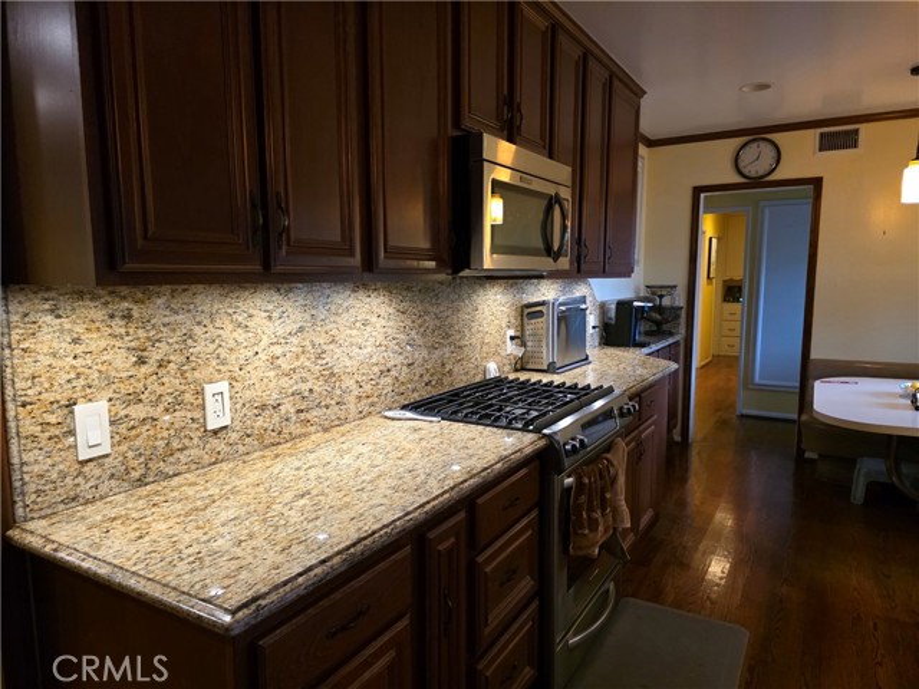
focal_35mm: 23
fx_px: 611
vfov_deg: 58.9
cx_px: 460
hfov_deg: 73.9
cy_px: 344
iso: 1600
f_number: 1.7
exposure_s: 1/120
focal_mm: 6.3
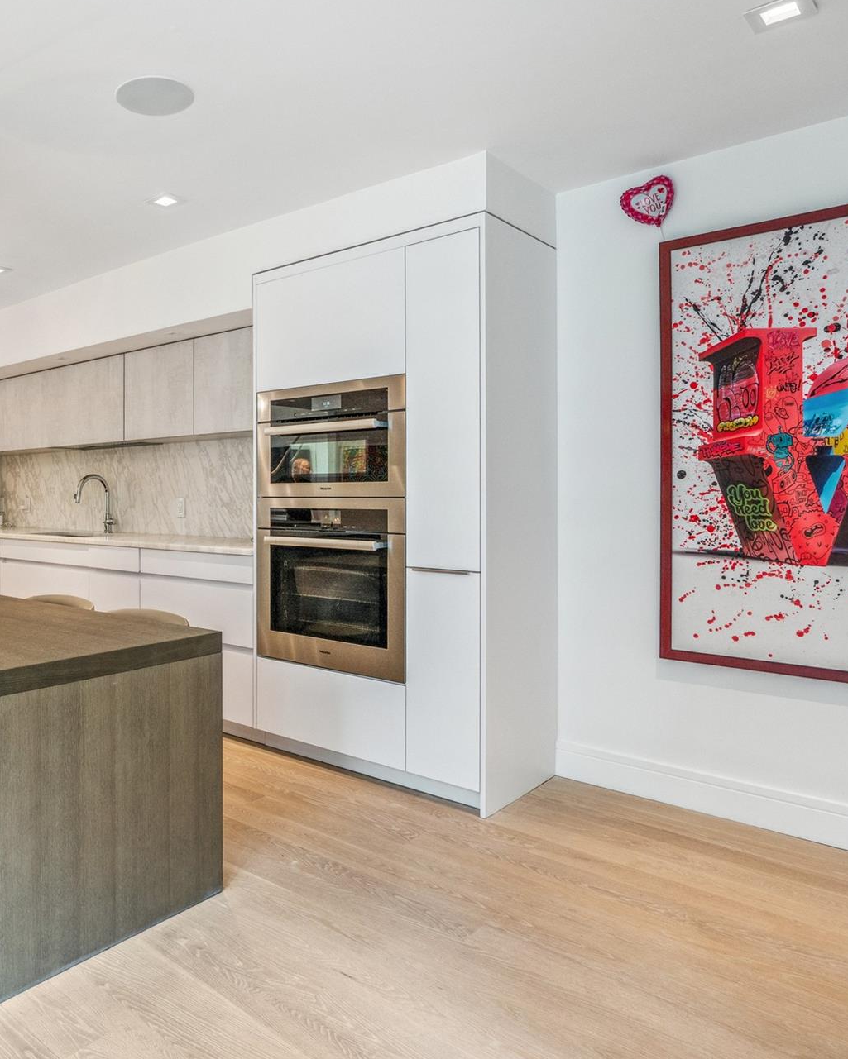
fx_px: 753
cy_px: 539
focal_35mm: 24
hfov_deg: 54.7
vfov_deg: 70.3
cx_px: 170
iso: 640
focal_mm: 16
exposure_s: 1/80
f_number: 5.6
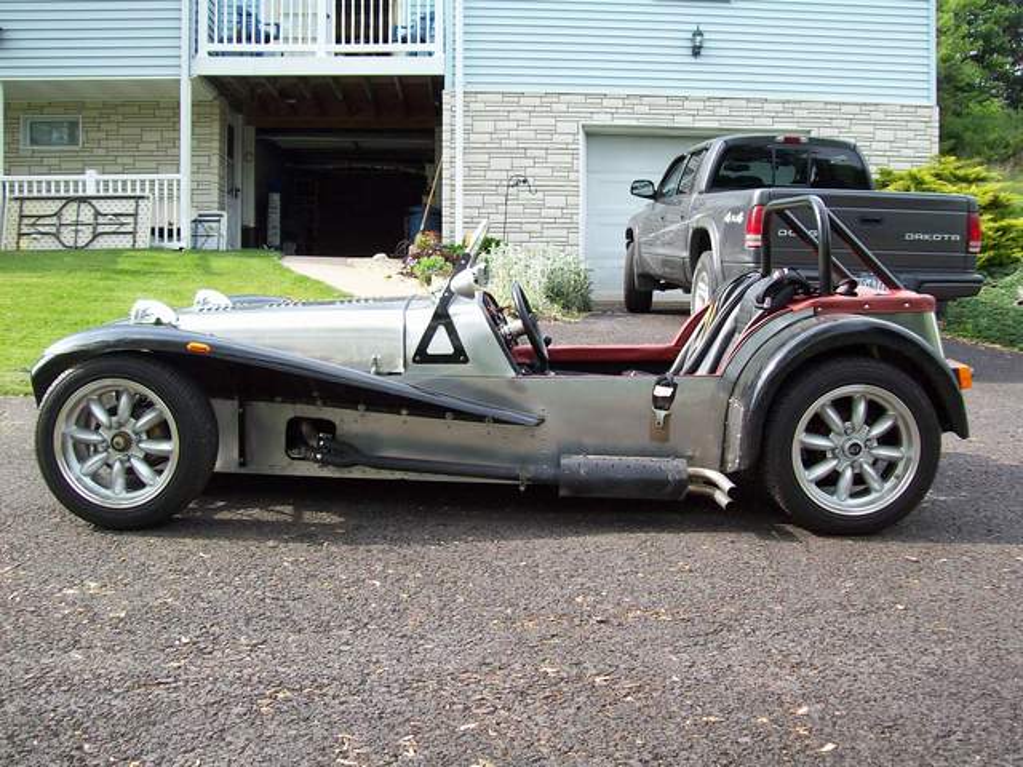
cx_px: 512
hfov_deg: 51.4
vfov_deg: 39.7
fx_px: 1064
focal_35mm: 36
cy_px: 384
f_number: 2.7
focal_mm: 6
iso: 80
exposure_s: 1/338
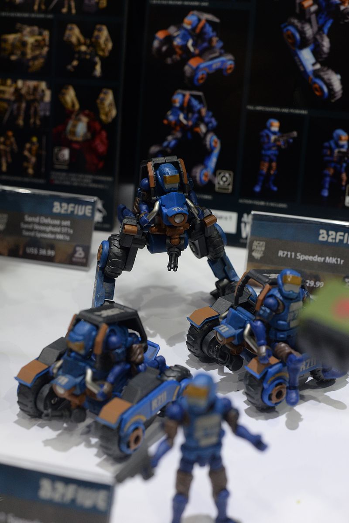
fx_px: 726
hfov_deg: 27.0
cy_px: 262
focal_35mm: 50
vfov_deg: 39.6
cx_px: 174
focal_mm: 50
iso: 2000
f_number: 5.6
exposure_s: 1/100
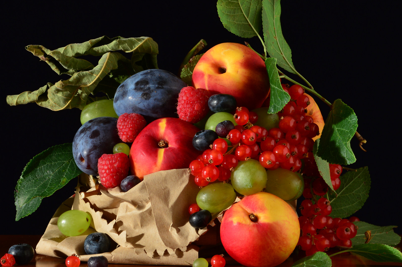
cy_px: 110
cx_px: 194
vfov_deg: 11.1
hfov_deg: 16.7
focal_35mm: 123
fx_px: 1369
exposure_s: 2.5
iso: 100
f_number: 18
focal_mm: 55
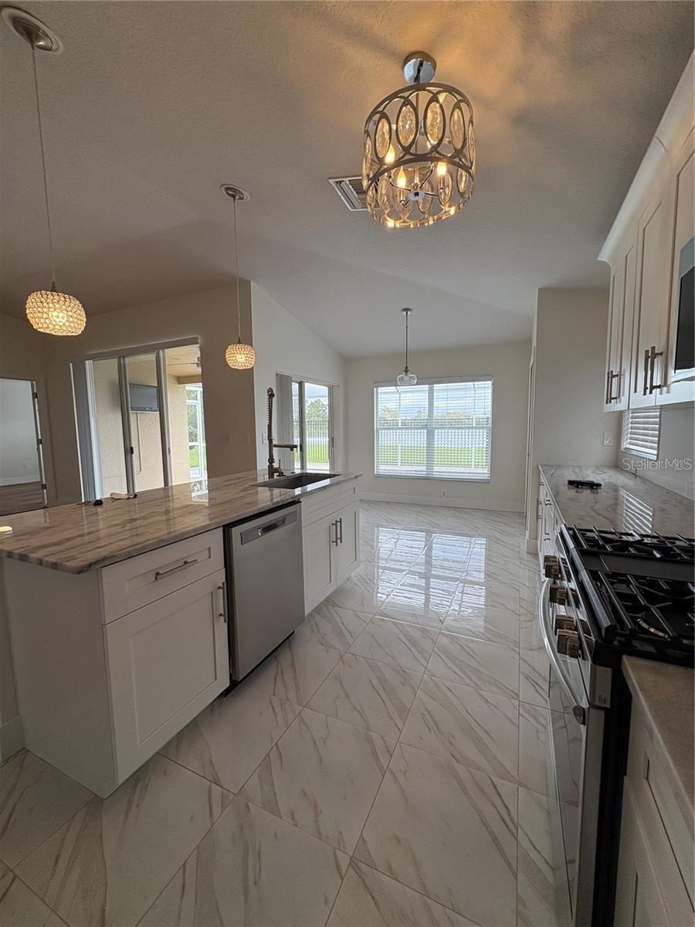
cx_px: 348
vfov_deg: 102.1
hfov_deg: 85.7
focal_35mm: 14
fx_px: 375
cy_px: 464
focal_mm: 2.22
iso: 64
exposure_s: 1/171
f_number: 2.2
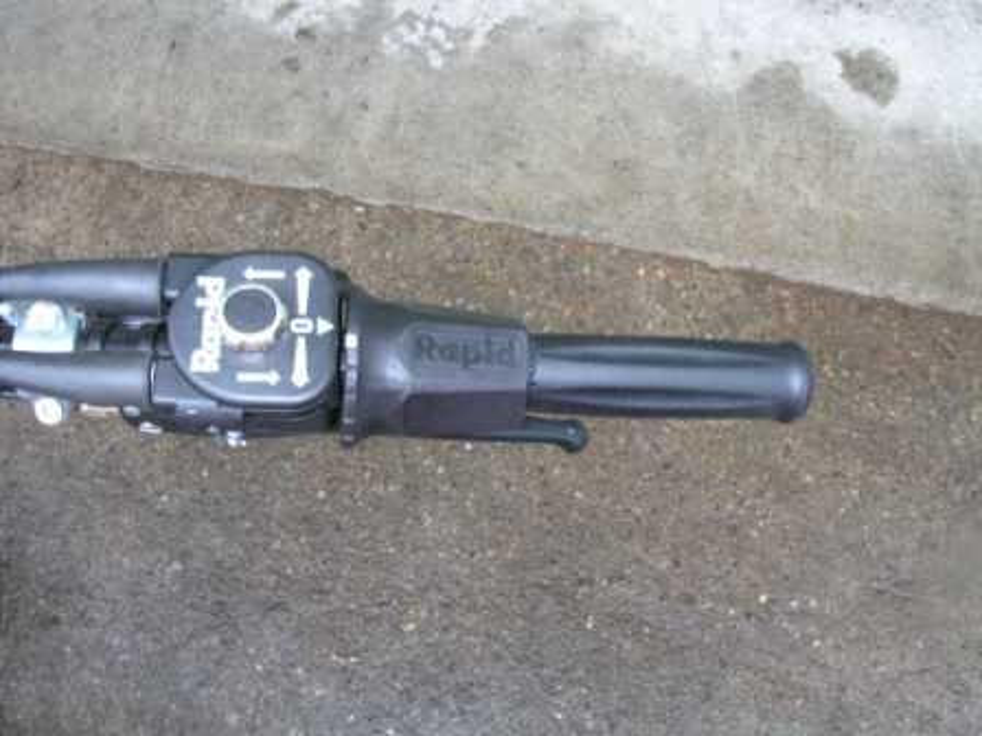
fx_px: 1050
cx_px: 491
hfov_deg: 50.1
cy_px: 368
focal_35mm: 37
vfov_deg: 38.7
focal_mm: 5.6
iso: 147
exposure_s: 1/10.8
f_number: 4.5
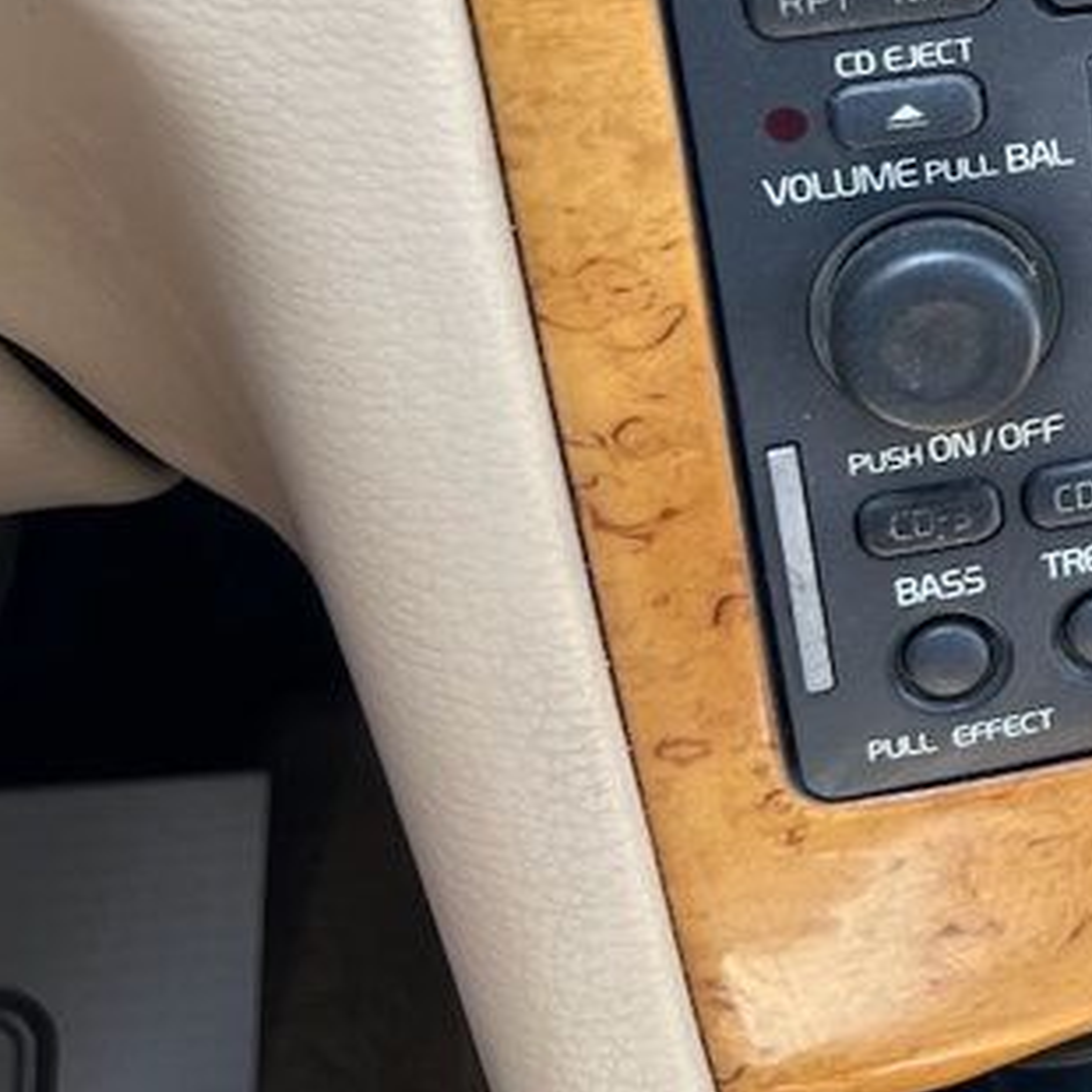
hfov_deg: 19.0
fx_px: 2712
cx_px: 1793
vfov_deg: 21.8
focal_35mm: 76
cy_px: -32
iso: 40
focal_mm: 5.7
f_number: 1.5
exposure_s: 1/254
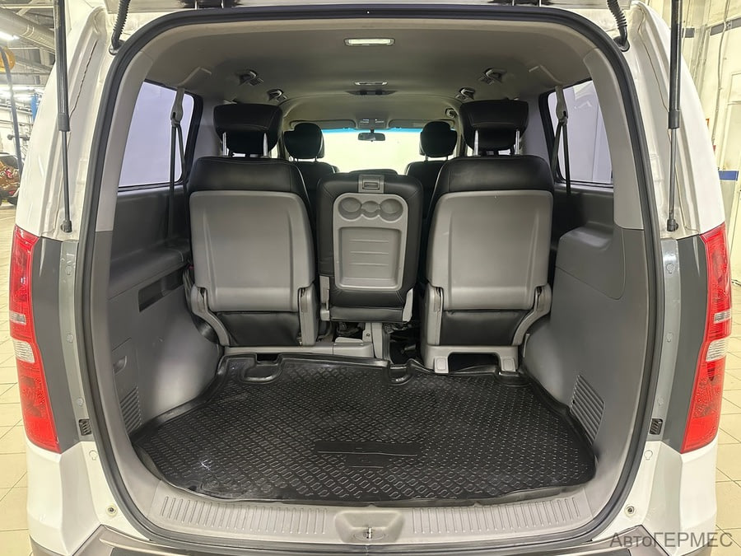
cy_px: 278
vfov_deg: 56.8
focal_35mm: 24
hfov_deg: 71.6
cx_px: 370
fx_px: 514
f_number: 1.78
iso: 800
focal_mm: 6.86
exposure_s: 1/50
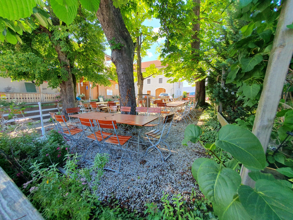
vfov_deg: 89.9
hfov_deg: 106.2
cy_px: 110
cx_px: 146
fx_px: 110
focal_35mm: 13
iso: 50
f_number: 2.2
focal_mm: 1.8
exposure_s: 1/131
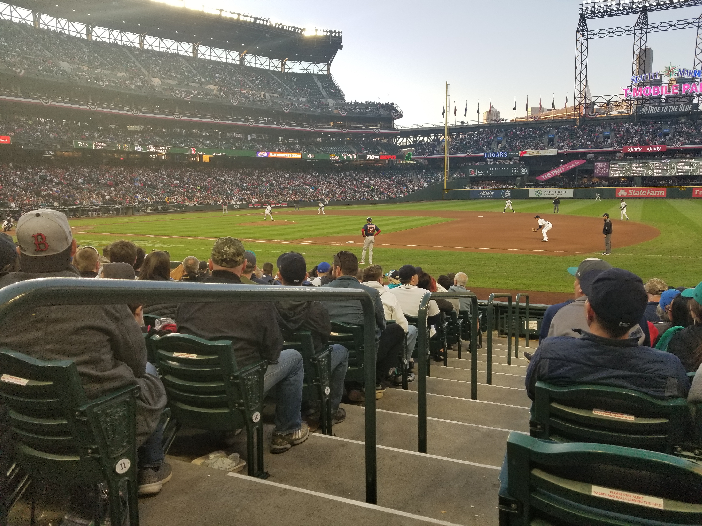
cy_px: 263
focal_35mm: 26
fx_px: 527
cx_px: 351
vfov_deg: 53.1
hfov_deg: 67.3
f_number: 1.7
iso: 50
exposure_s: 1/253
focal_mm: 4.25
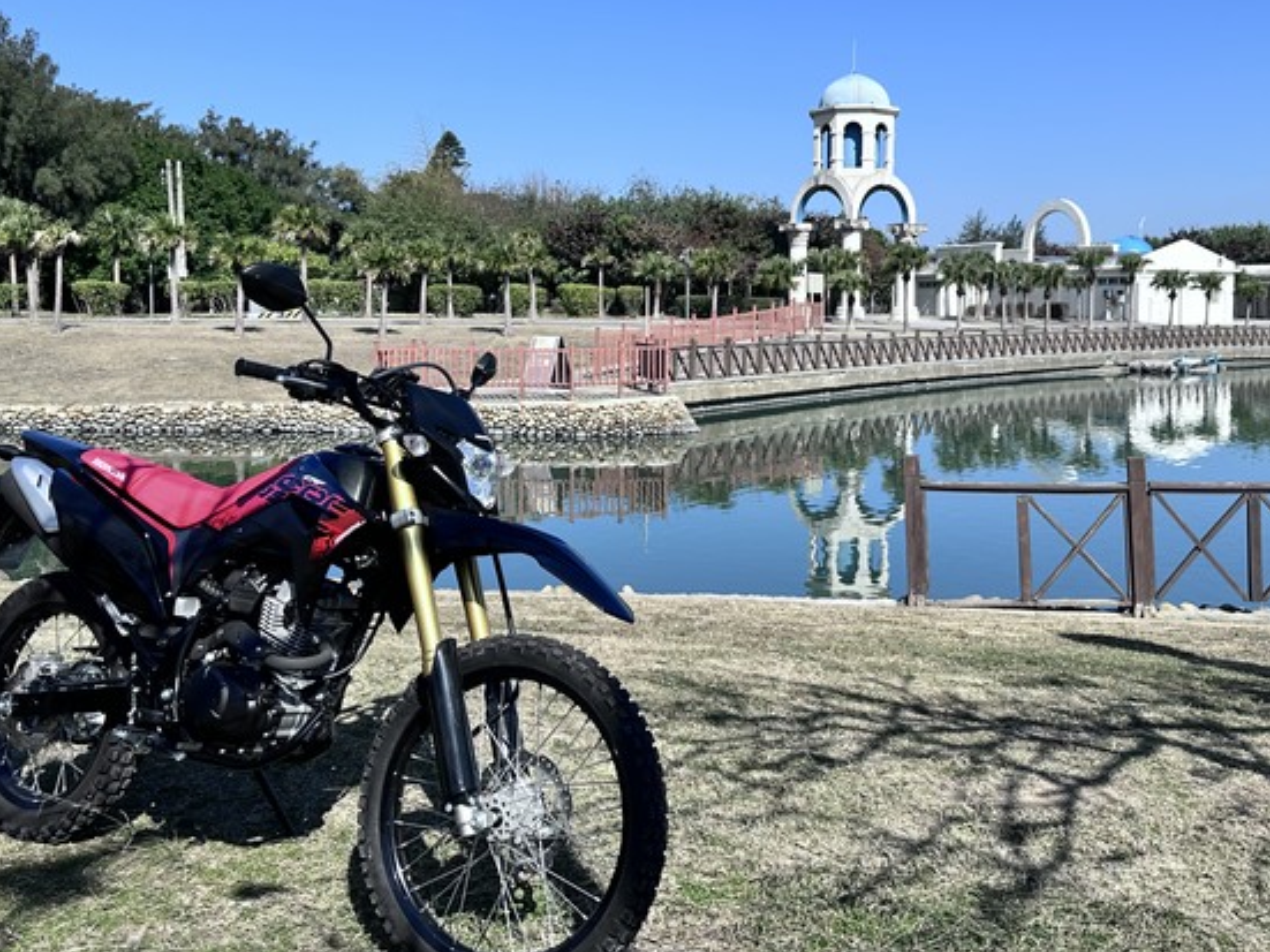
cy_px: 354
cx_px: 698
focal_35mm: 34
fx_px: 1247
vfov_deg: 41.5
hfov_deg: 53.9
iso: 80
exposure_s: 1/4348
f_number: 1.78
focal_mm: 6.86
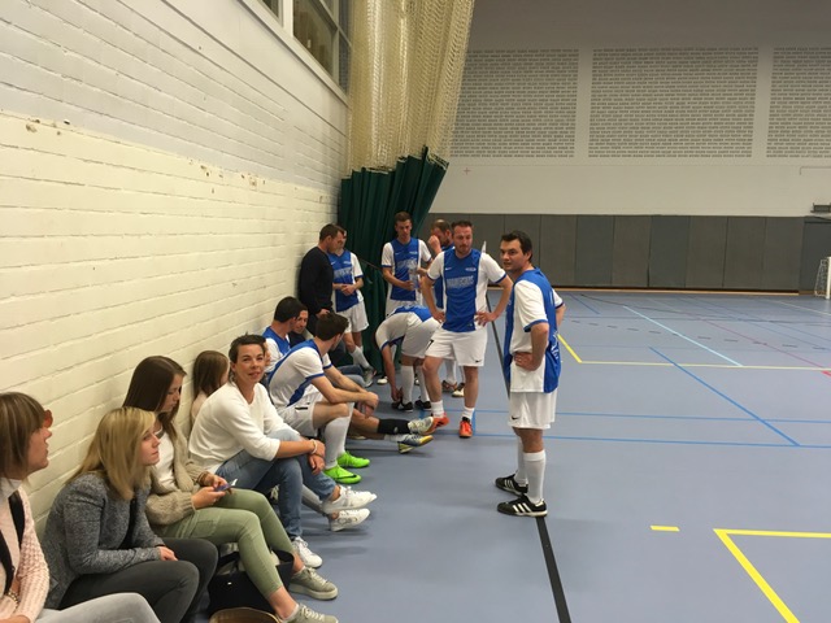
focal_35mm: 29
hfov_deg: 61.7
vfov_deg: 48.2
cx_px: 416
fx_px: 696
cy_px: 312
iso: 64
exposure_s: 1/33
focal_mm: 4.15
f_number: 2.2
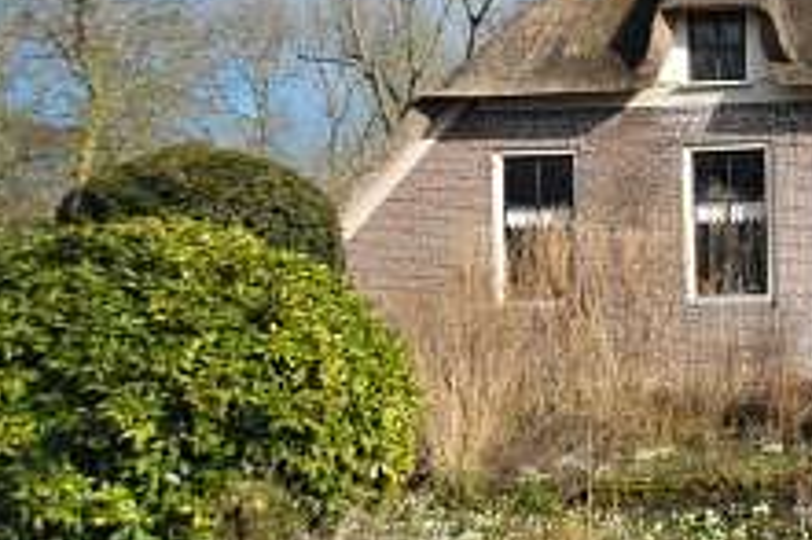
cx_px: 801
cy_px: 255
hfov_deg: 29.5
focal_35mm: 64
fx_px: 1443
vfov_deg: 21.2
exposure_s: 1/2000
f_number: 3.8
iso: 320
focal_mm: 21
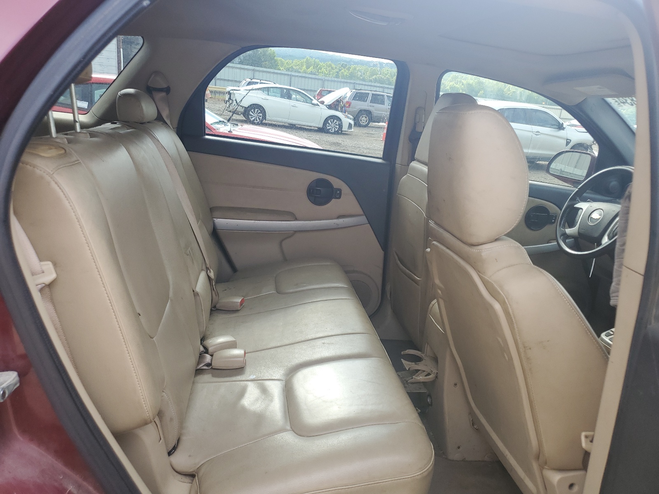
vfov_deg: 53.1
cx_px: 330
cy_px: 247
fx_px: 495
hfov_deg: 67.3
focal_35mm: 26
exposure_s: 1/196
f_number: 1.5
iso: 50
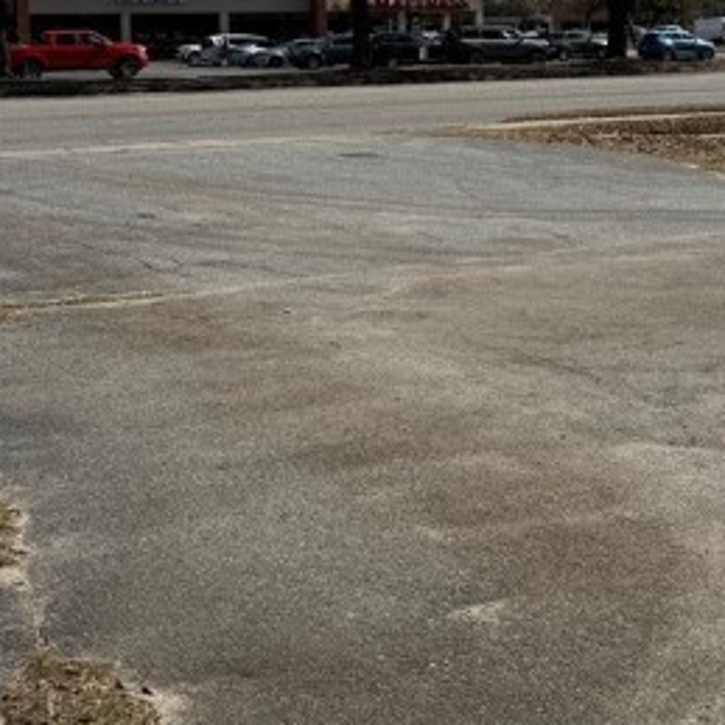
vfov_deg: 26.6
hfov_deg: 26.7
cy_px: 118
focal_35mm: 63
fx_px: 1493
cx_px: 591
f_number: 1.78
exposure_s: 1/10309
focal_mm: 6.76
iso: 80
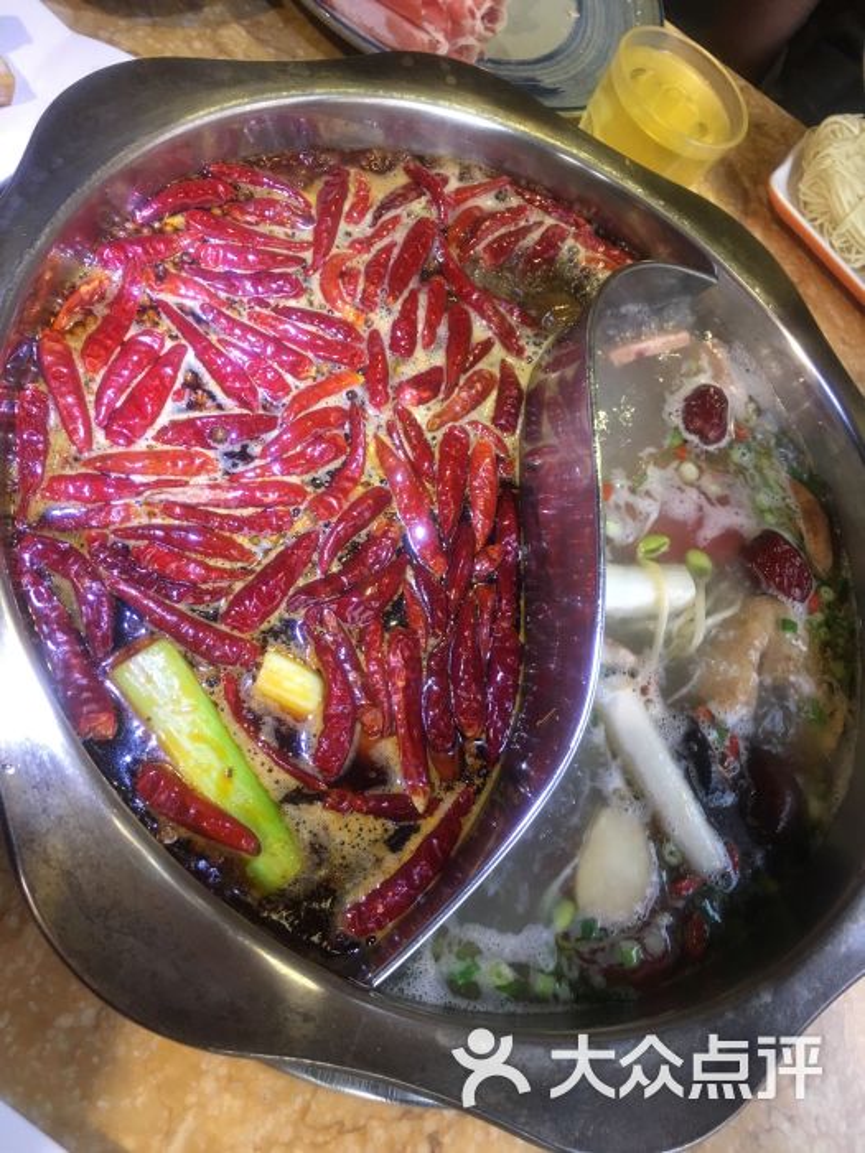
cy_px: 576
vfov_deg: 61.7
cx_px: 432
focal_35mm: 29
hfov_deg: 48.2
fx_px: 966
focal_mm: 4.15
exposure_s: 1/17
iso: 64
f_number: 2.2
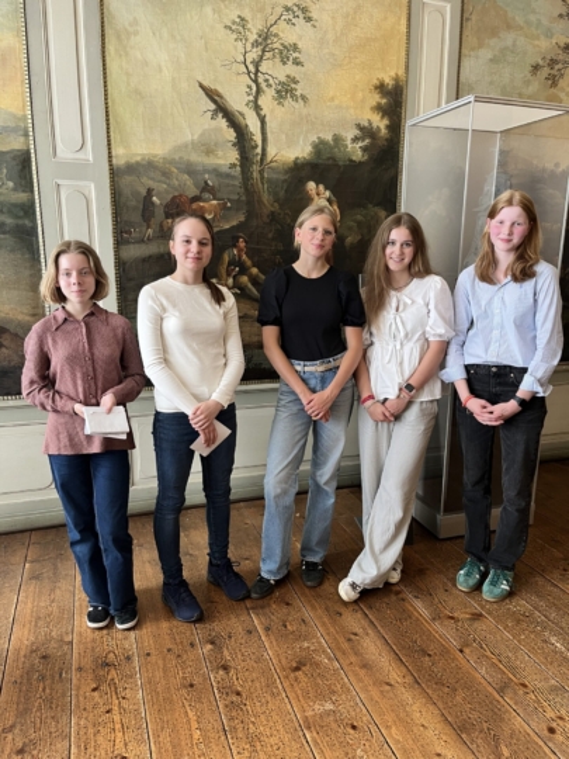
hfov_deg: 53.1
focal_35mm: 26
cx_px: 284
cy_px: 380
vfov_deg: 67.3
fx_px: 570
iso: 100
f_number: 1.6
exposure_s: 1/50
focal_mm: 5.1
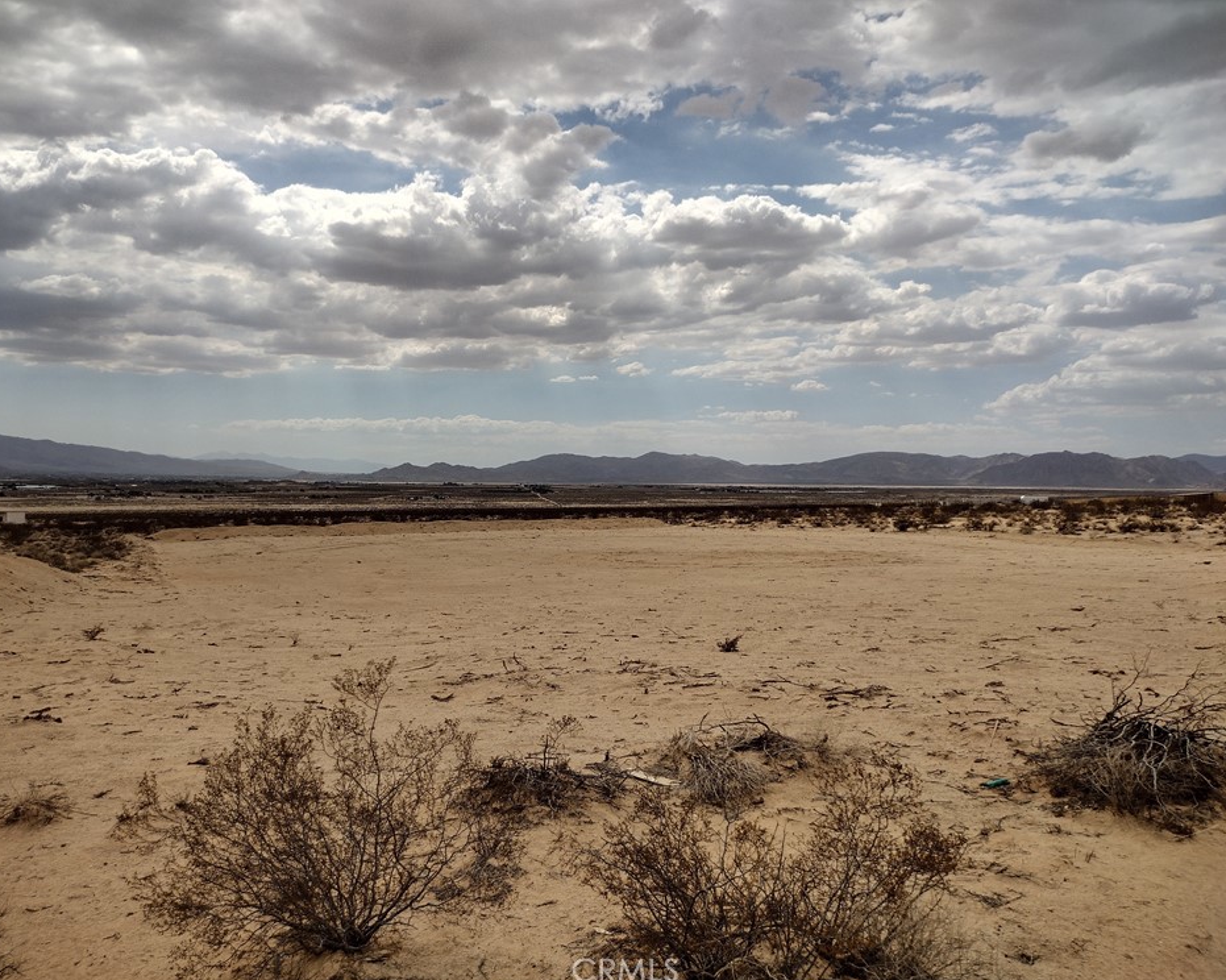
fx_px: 1052
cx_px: 575
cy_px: 483
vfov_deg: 49.9
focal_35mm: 29
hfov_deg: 60.4
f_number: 1.7
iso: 100
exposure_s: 1/4306
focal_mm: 4.71
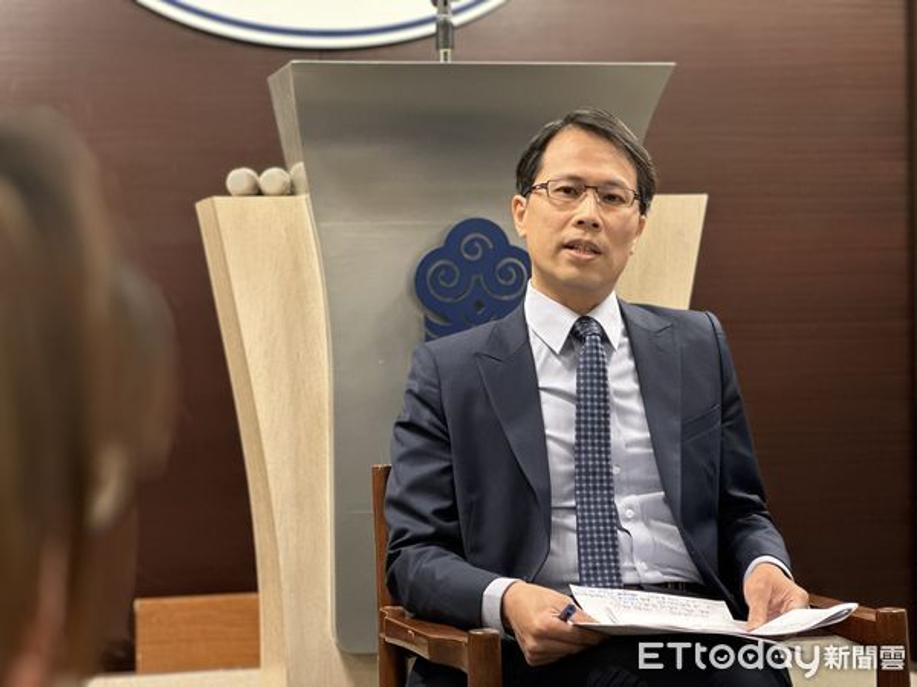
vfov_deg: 19.1
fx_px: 2040
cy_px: 344
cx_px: 458
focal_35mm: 77
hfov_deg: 25.3
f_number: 2.8
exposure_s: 1/40
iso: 200
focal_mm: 9
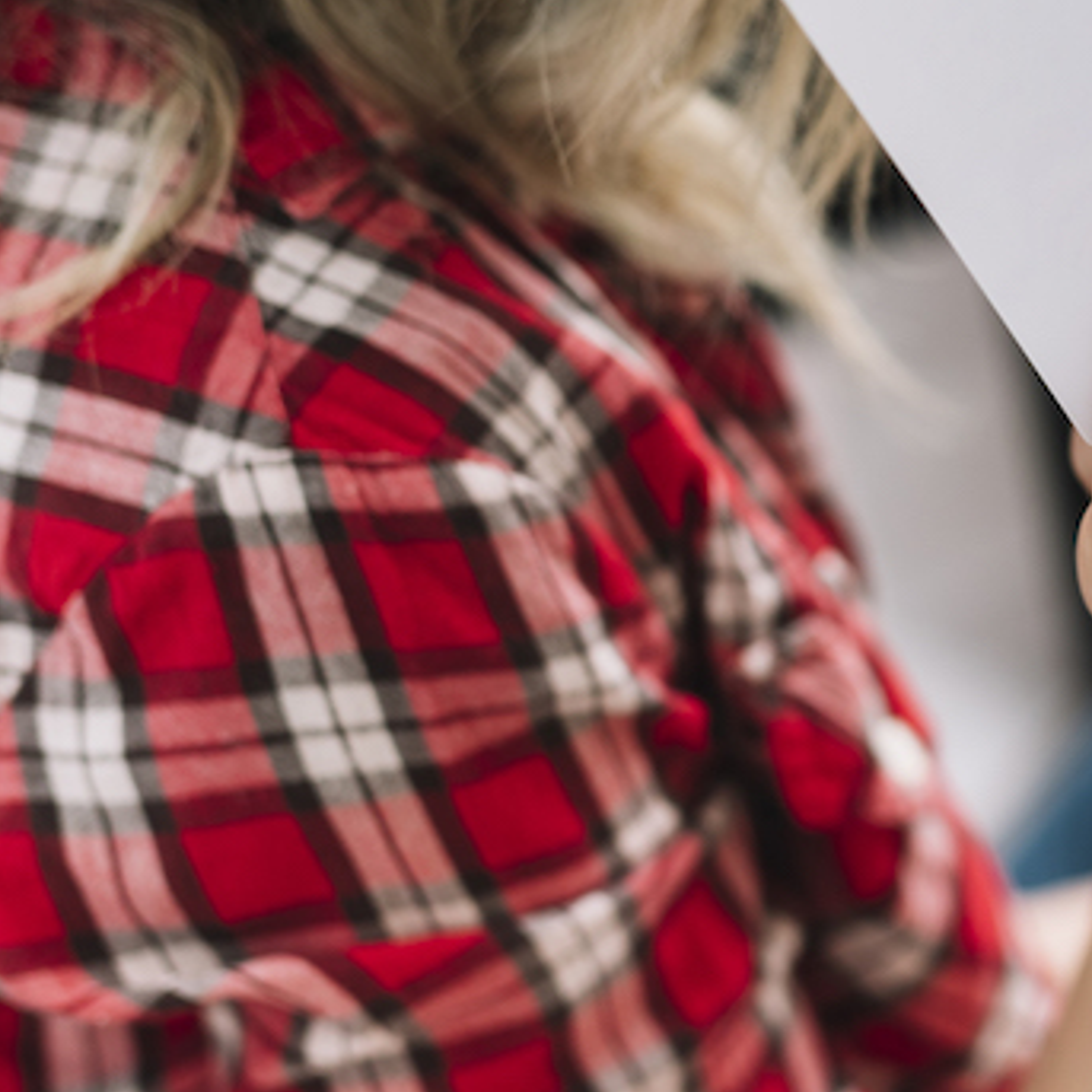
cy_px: 726
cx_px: 1293
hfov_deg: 13.7
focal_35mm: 124
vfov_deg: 14.0
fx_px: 4426
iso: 100
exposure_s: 1/125
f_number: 2.2
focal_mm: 50
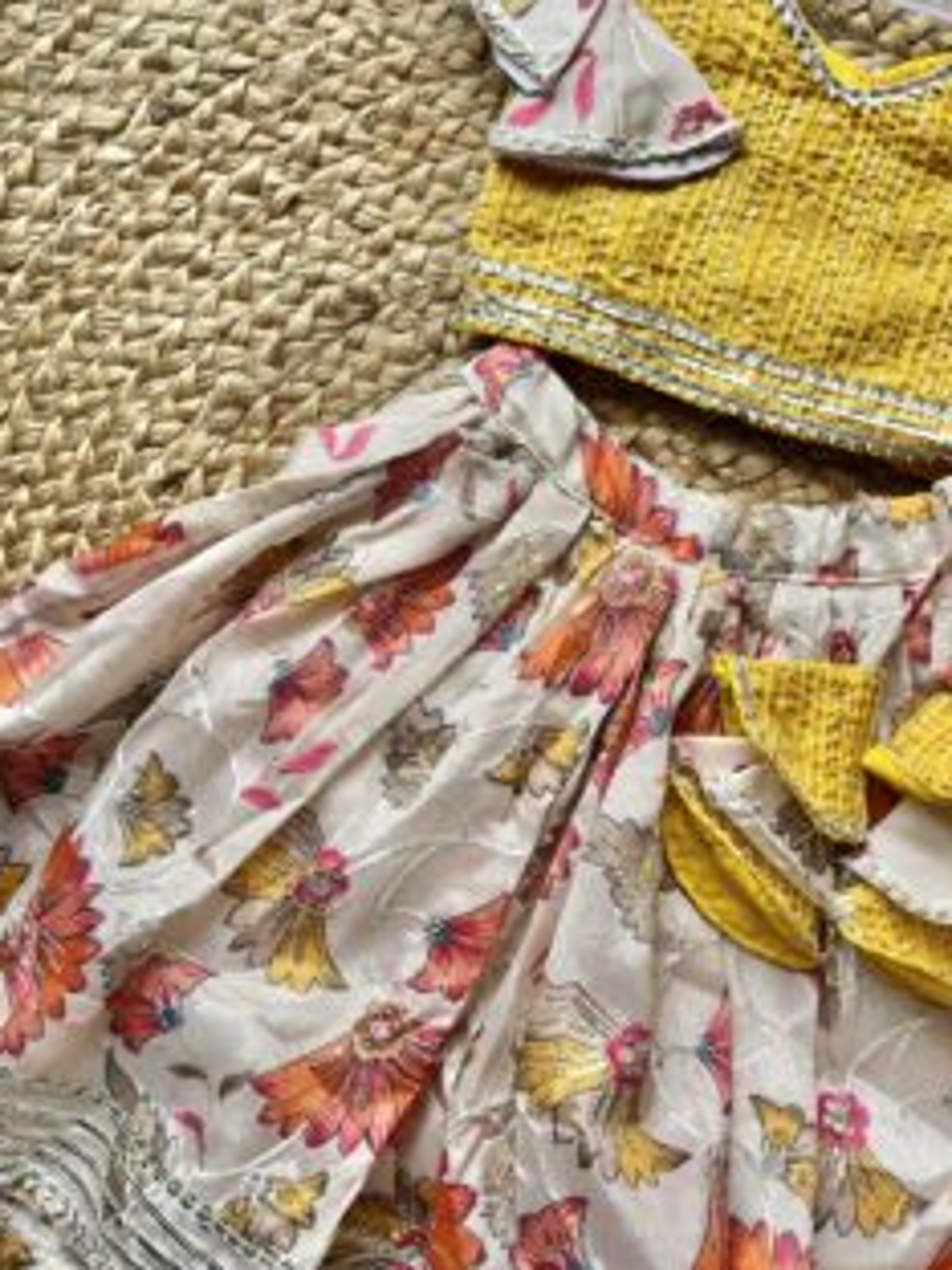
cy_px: 684
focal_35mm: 36
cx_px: 639
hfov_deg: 39.2
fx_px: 1320
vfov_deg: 51.3
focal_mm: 5.1
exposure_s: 1/122
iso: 80
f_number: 1.6
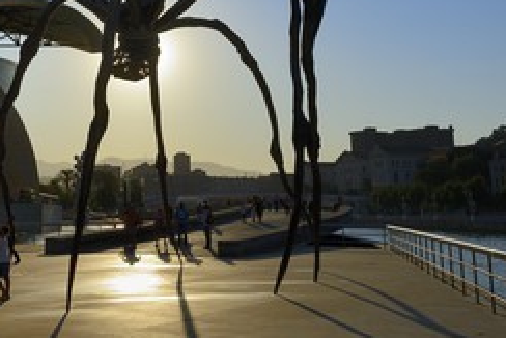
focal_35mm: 55
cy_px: 68
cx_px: 118
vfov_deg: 24.3
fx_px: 773
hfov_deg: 35.3
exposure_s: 1/200
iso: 100
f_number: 14
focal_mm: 32
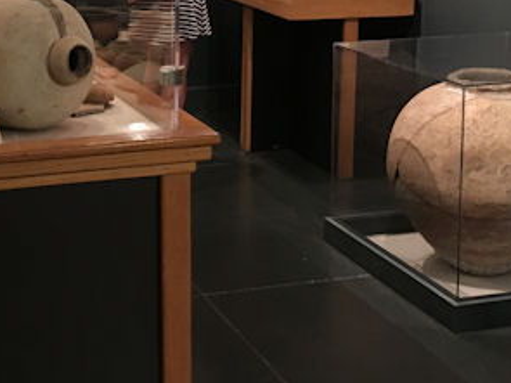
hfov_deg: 31.8
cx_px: 147
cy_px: -9
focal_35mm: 60
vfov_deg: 23.3
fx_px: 885
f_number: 2.2
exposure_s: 1/24
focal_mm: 4.15
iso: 200
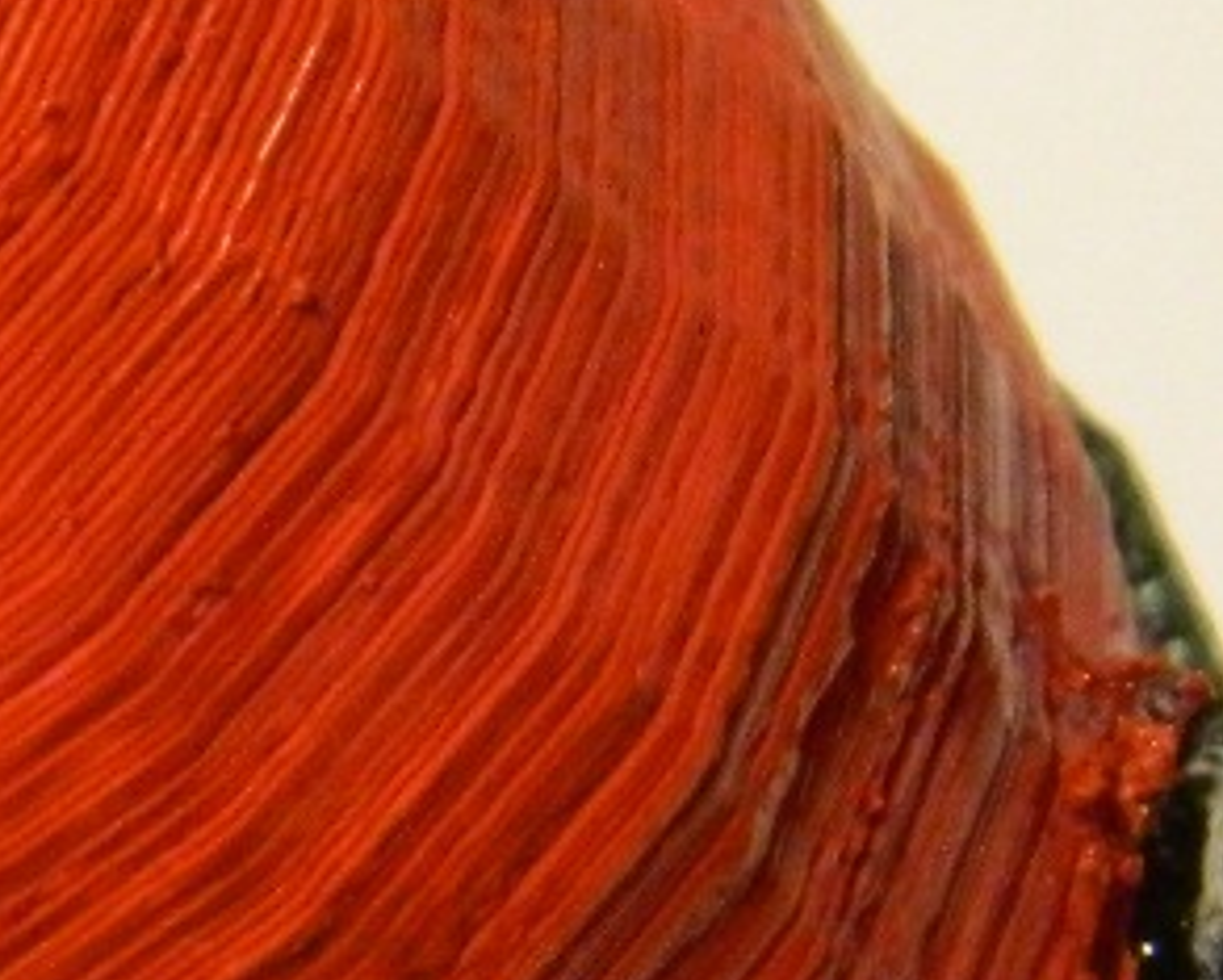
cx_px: -917
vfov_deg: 3.8
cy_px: 1357
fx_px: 14633
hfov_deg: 4.7
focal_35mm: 404
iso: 400
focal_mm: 15.1
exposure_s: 1/25
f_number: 4.2
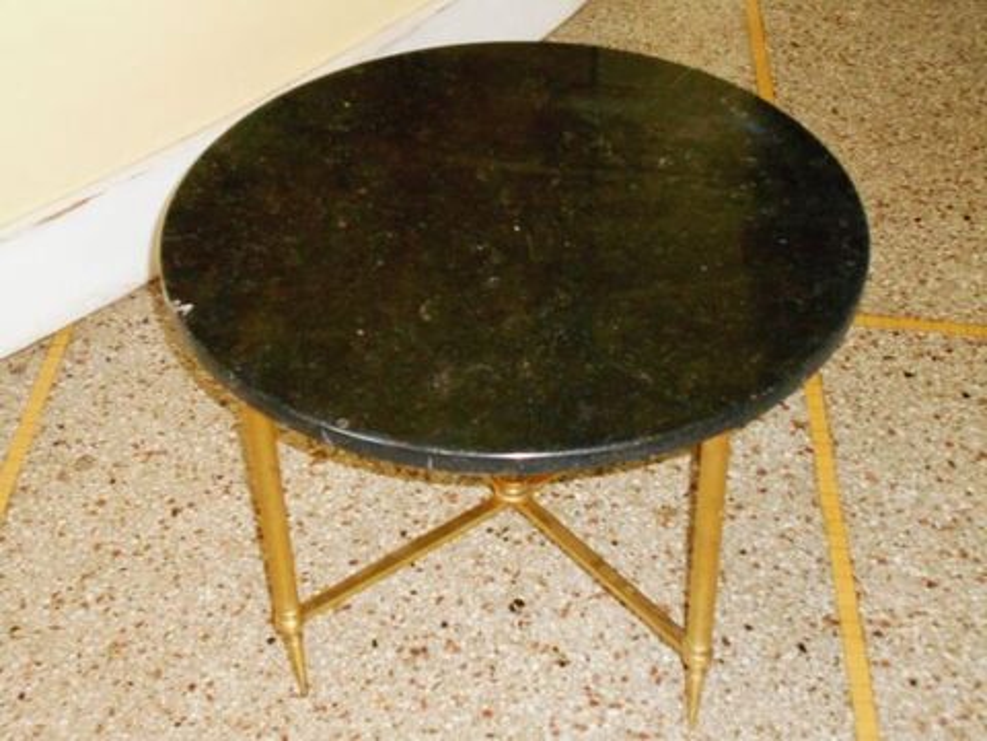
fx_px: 1654
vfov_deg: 25.2
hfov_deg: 33.2
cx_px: 494
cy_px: 370
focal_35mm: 58
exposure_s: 1/60
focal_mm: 10
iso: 640
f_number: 4.9
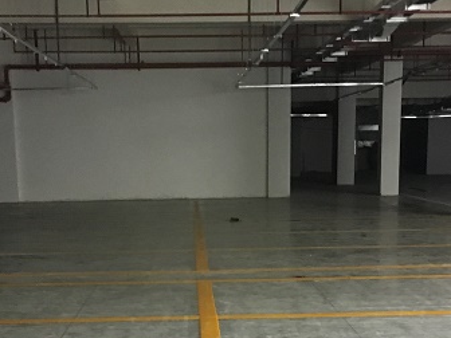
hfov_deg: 28.2
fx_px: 899
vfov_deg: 20.6
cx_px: 215
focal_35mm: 69
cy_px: 335
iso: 200
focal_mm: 4.15
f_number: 2.2
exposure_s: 1/17
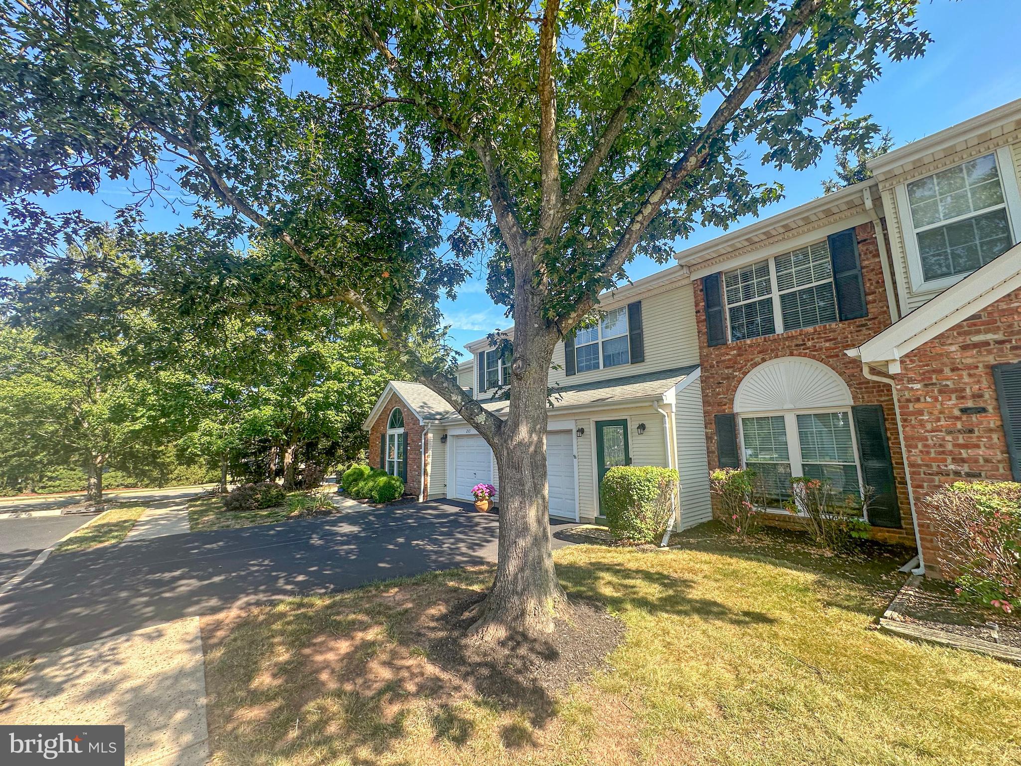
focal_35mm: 14
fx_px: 413
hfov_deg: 102.1
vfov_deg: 85.7
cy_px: 383
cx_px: 510
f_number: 2.2
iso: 40
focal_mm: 2.22
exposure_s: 1/422
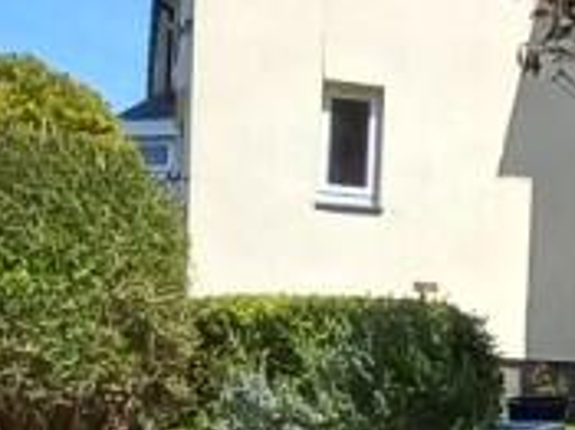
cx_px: 552
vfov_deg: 18.9
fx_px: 1262
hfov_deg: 24.7
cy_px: 414
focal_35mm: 76
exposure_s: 1/825
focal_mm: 1.13
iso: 40
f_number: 2.2
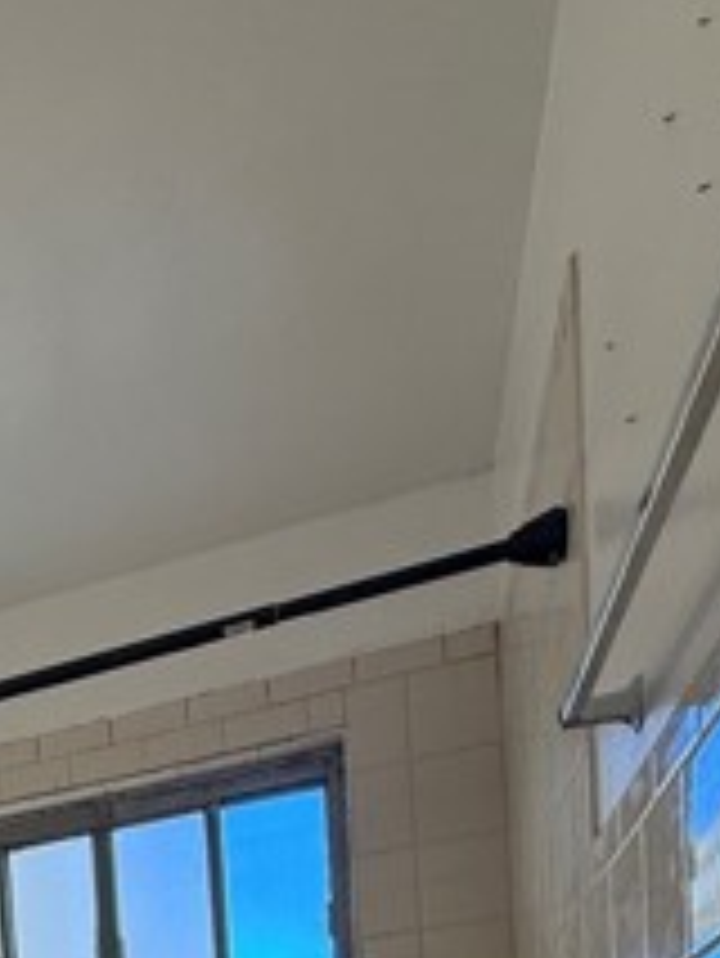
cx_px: -45
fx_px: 1164
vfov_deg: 31.3
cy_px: 1322
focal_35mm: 42
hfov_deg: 31.1
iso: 125
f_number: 2.2
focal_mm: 2.22
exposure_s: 1/120
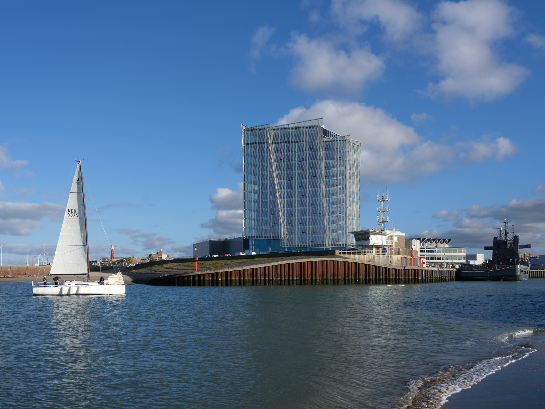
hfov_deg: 61.7
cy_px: 204
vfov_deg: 48.2
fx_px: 457
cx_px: 272
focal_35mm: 29
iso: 200
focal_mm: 36.9
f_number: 14
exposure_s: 1/180
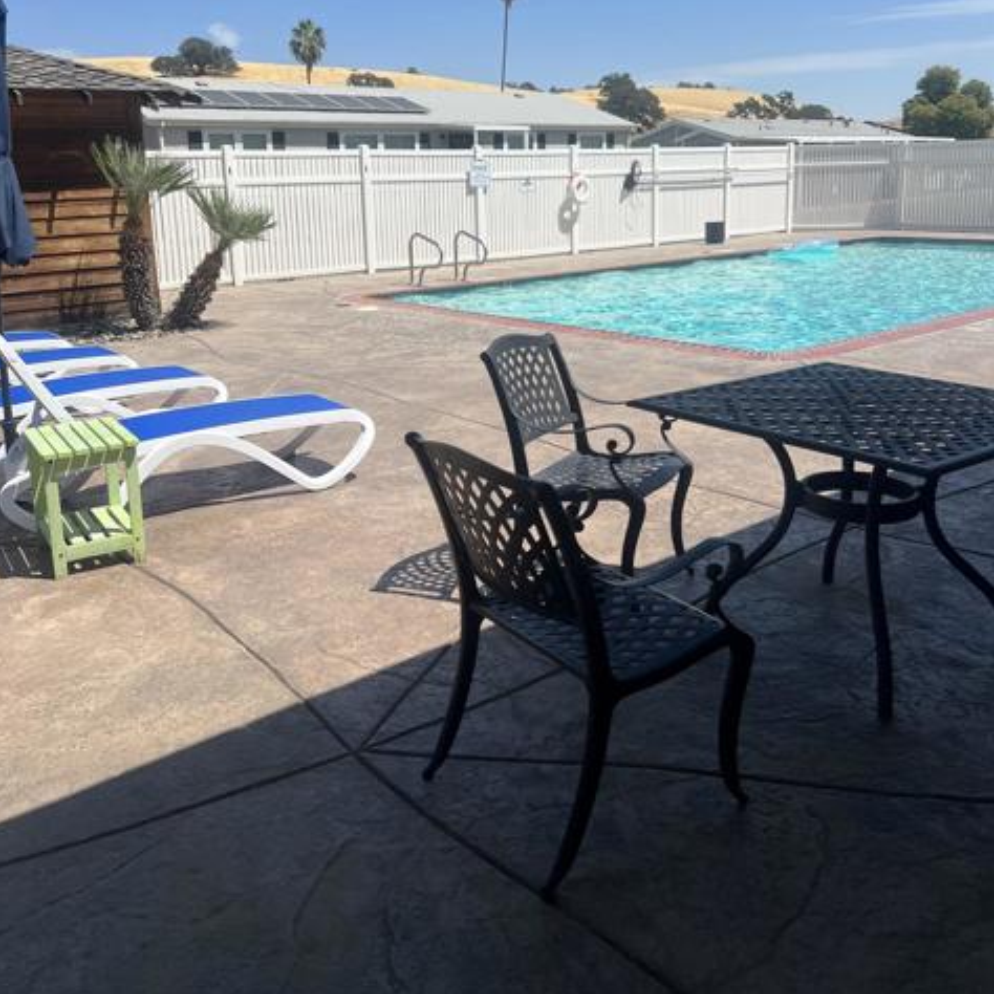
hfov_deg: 52.5
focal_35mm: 31
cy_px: 365
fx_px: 1007
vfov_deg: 51.9
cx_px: 495
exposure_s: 1/6579
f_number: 1.5
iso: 50
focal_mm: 5.7
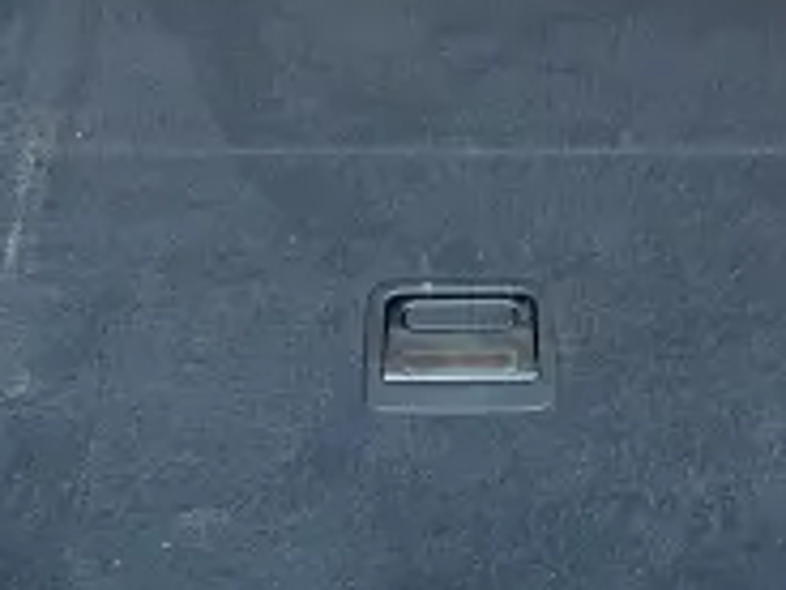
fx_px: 1817
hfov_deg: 24.3
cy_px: -60
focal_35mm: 80
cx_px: 538
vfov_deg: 17.8
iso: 569
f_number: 1.8
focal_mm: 5.56
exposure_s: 1/25
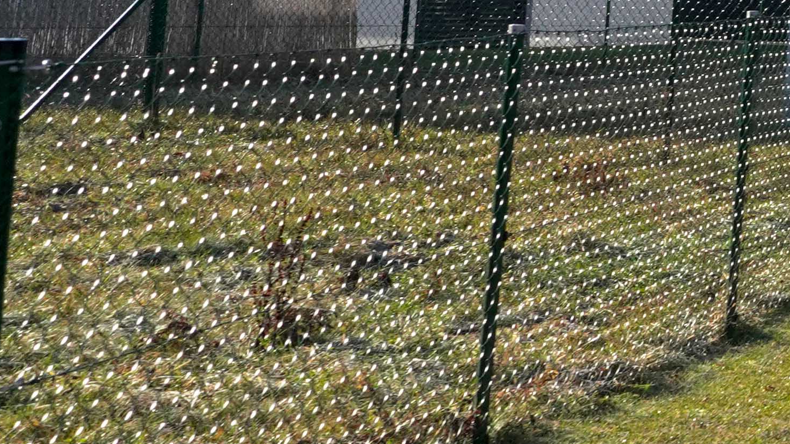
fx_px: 2367
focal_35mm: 113
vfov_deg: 10.4
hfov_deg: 13.2
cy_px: -193
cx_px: 1985
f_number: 5.6
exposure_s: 1/2000
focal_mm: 20
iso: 800
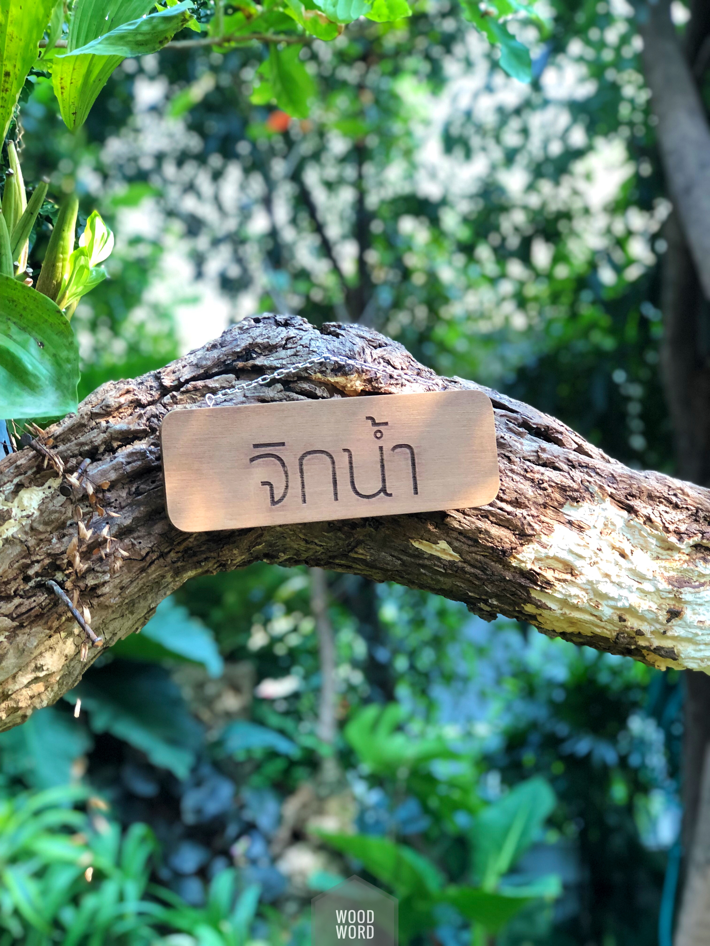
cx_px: 355
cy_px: 473
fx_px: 1559
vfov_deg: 33.8
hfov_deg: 25.7
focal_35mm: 57
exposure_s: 1/33
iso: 50
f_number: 2.8
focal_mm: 6.6
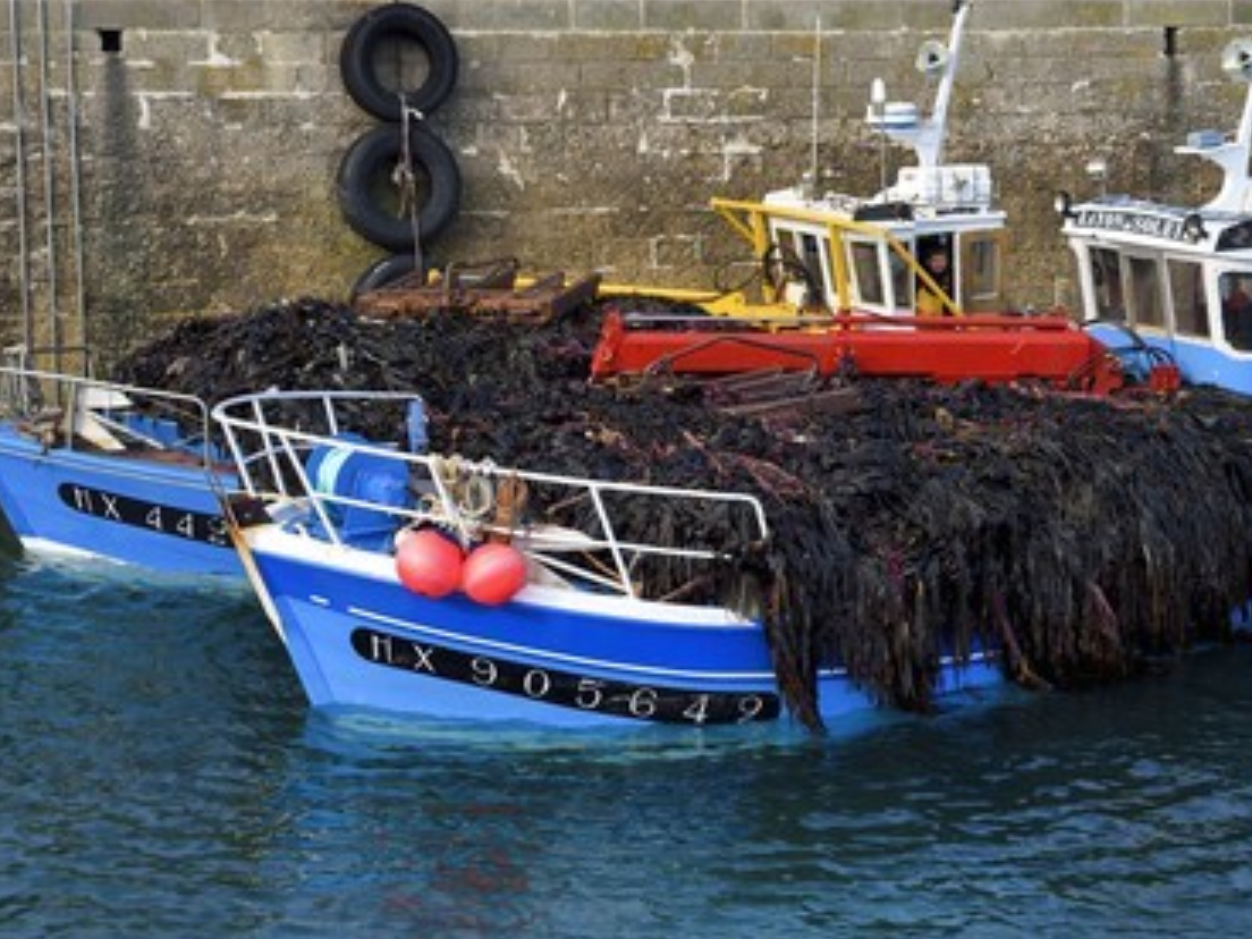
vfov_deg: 21.6
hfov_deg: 28.6
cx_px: 646
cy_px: 473
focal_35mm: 68
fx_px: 2459
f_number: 11
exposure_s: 1/125
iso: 200
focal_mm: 62
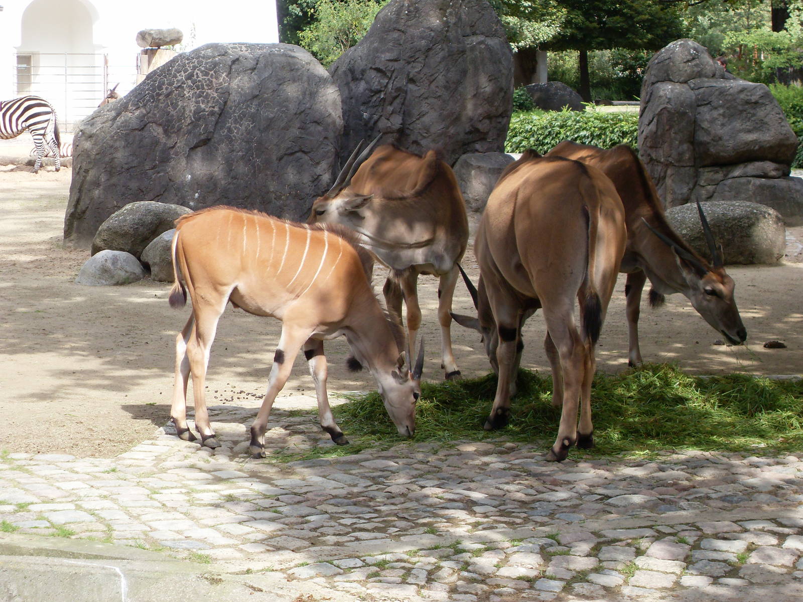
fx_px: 2575
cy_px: 301
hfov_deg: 17.7
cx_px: 402
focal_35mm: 111
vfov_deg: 13.3
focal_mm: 18.1
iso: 100
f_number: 5.2
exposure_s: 1/125
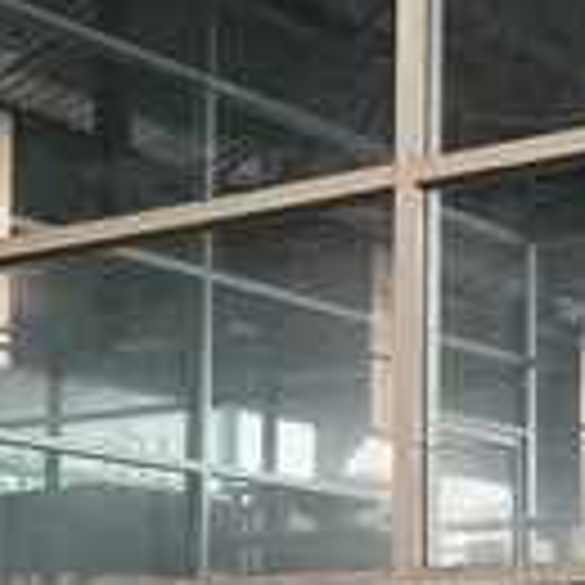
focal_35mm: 113
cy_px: 495
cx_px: 212
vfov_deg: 15.3
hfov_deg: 15.4
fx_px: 2161
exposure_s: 1/55
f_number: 1.8
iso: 400
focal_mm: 4.25
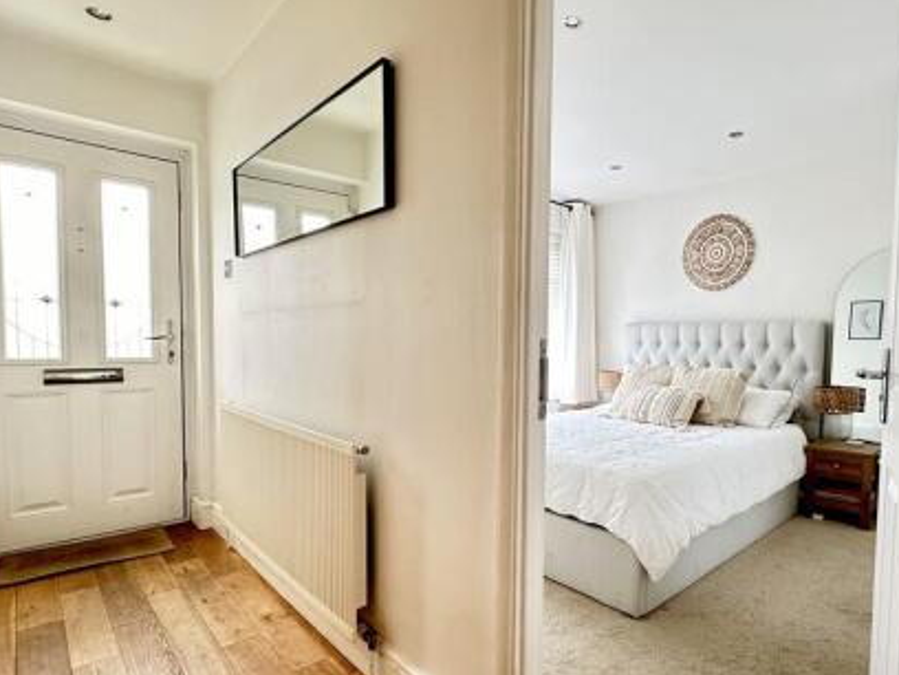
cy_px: 367
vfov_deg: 65.9
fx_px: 519
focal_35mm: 20
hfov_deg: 80.5
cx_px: 550
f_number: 2.2
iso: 200
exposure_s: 1/50
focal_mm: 2.22
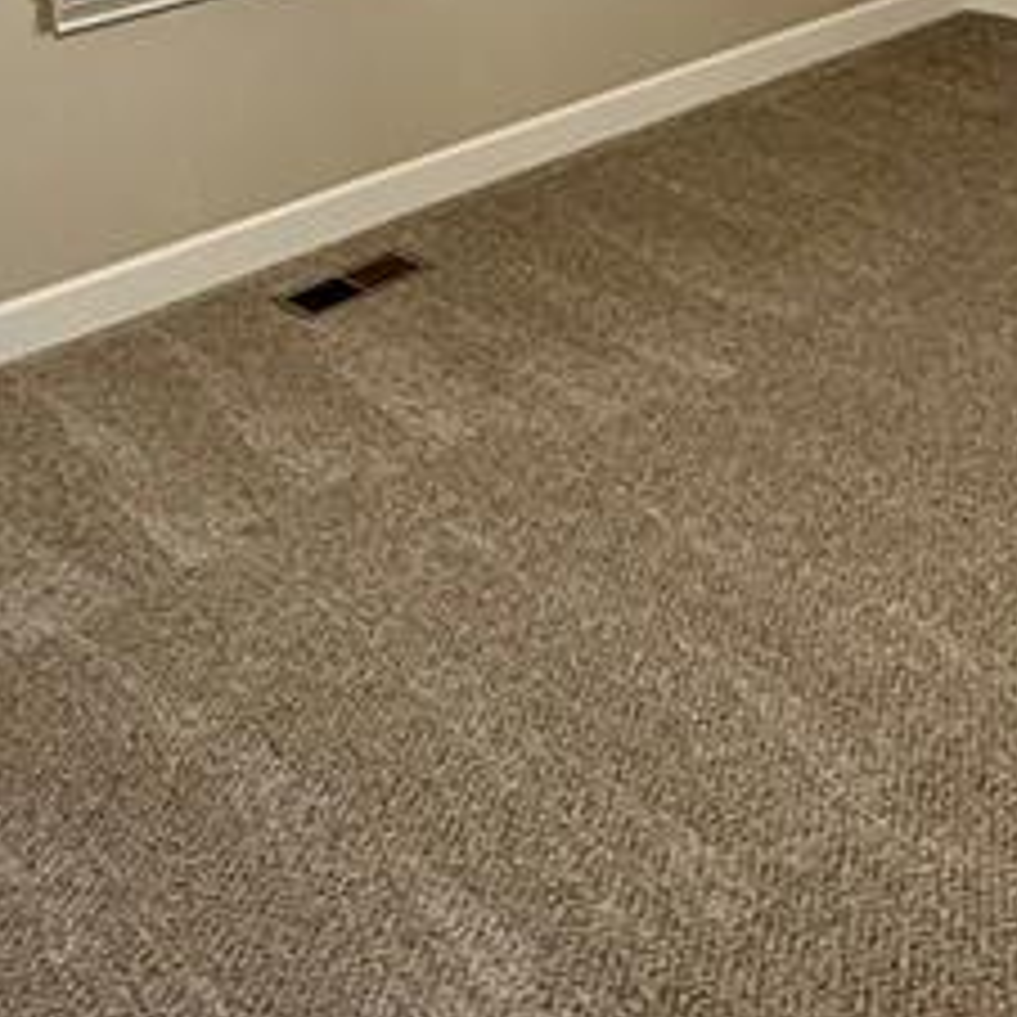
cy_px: -202
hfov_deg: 30.4
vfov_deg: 27.0
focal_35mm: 56
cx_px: 639
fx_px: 1861
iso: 250
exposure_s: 1/60
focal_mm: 2.22
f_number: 2.2
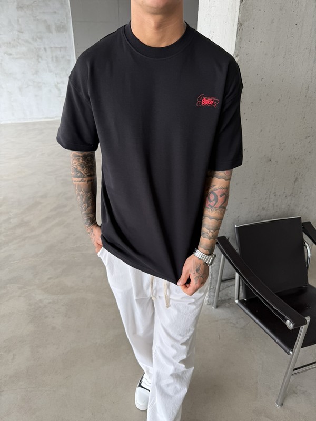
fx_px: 292
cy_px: 210
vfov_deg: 71.6
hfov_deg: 56.8
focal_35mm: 24
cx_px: 158
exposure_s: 1/143
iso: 64
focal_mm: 6.76
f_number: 1.78
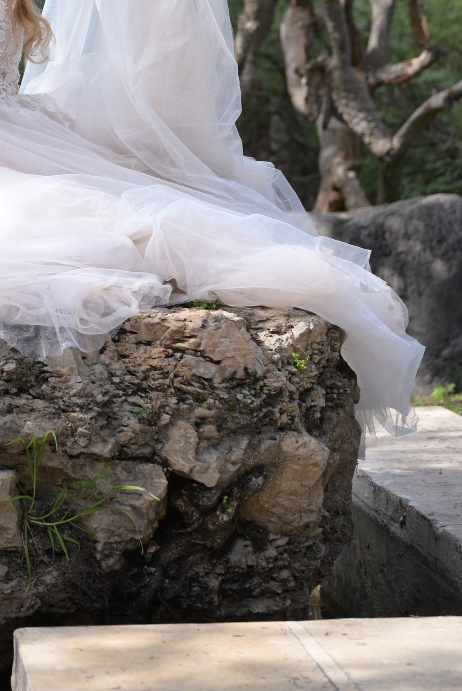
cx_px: -54
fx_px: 2076
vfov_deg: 18.3
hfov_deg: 12.5
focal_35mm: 108
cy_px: -40
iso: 125
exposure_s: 1/400
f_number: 3.5
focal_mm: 48
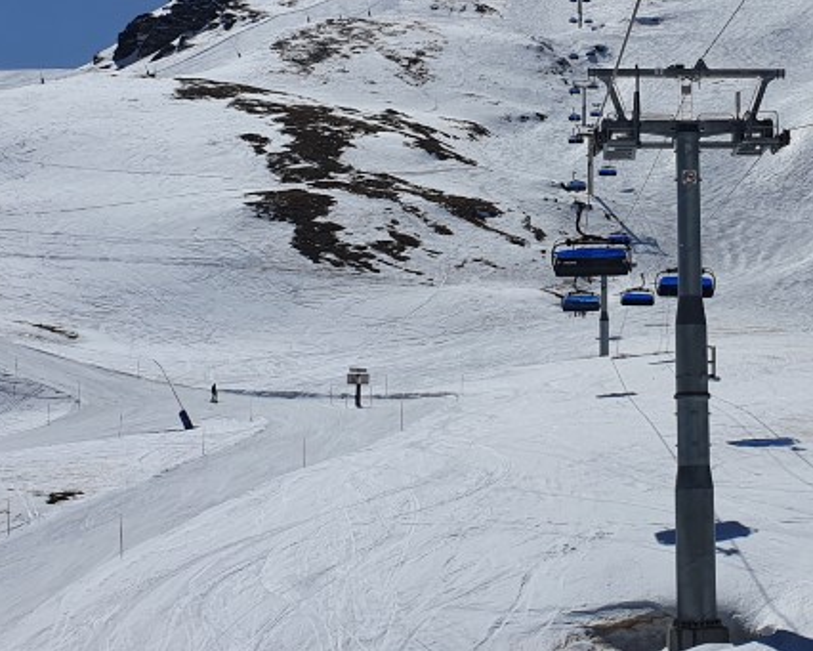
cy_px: 181
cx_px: 693
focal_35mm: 61
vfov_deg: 24.8
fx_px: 1468
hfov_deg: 29.9
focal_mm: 4.32
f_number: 2.4
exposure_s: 1/9984
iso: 50
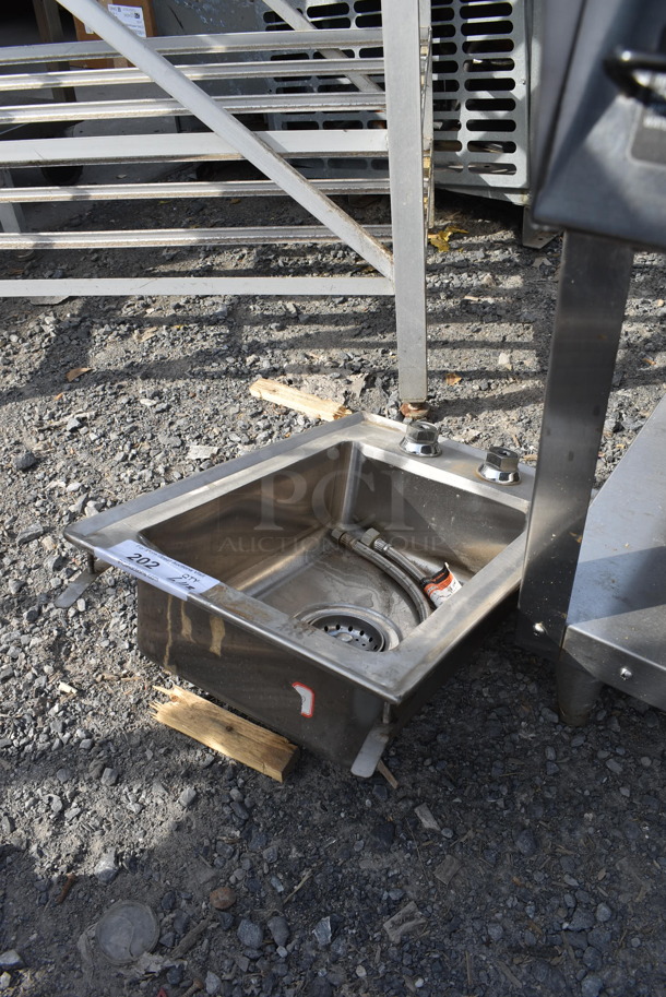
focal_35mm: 30
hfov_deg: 43.7
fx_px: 831
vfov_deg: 61.9
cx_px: 333
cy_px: 498
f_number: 8
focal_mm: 20
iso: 100
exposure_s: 1/125
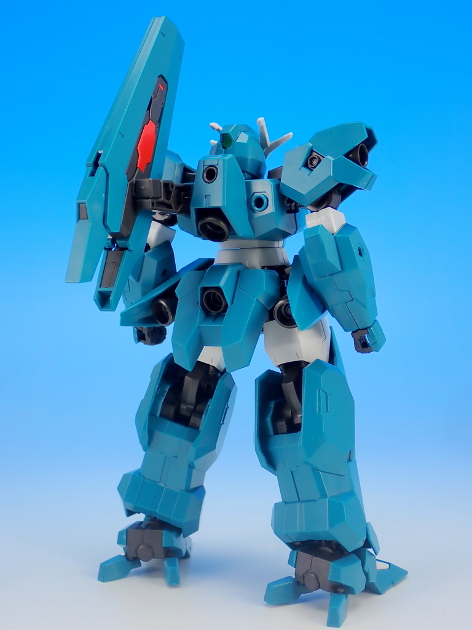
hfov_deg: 27.0
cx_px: 236
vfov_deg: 35.5
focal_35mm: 54
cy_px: 315
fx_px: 982
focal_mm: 9.65
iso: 100
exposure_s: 1/25
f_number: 3.3
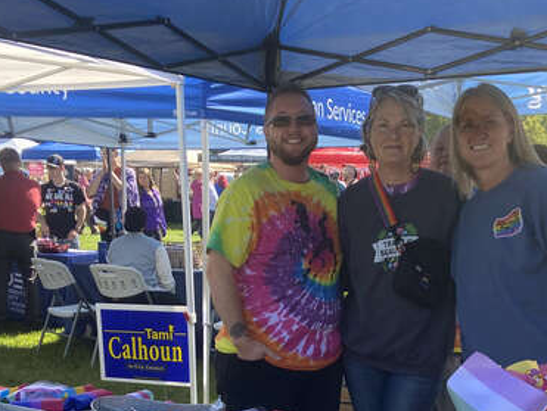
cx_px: 301
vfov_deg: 25.2
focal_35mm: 56
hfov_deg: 34.3
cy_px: 386
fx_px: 886
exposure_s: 1/560
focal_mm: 4.25
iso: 32
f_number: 1.8
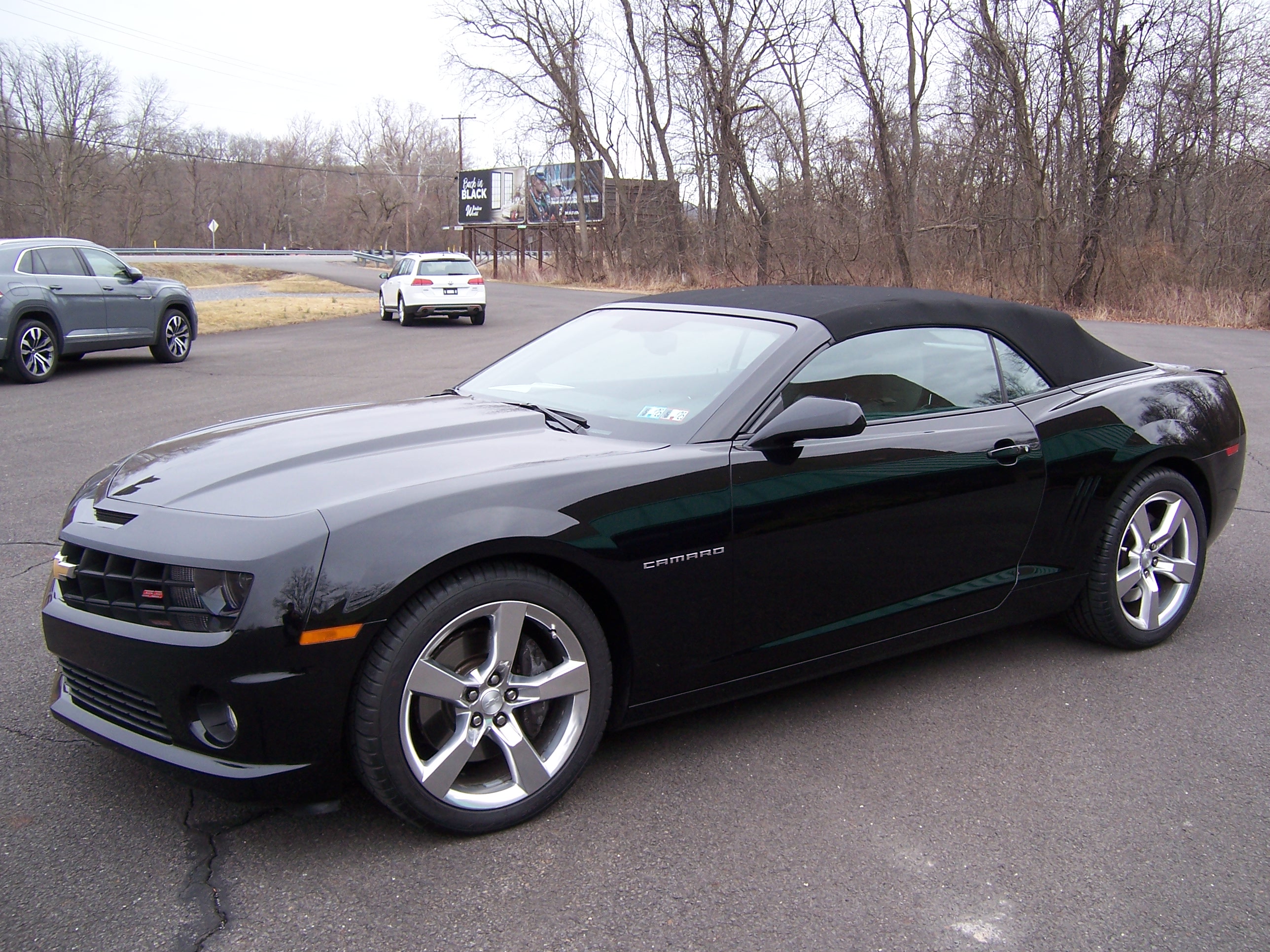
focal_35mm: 33
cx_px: 635
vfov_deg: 42.9
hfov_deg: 55.4
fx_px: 1211
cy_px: 476
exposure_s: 1/90
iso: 80
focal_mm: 5.5
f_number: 3.4
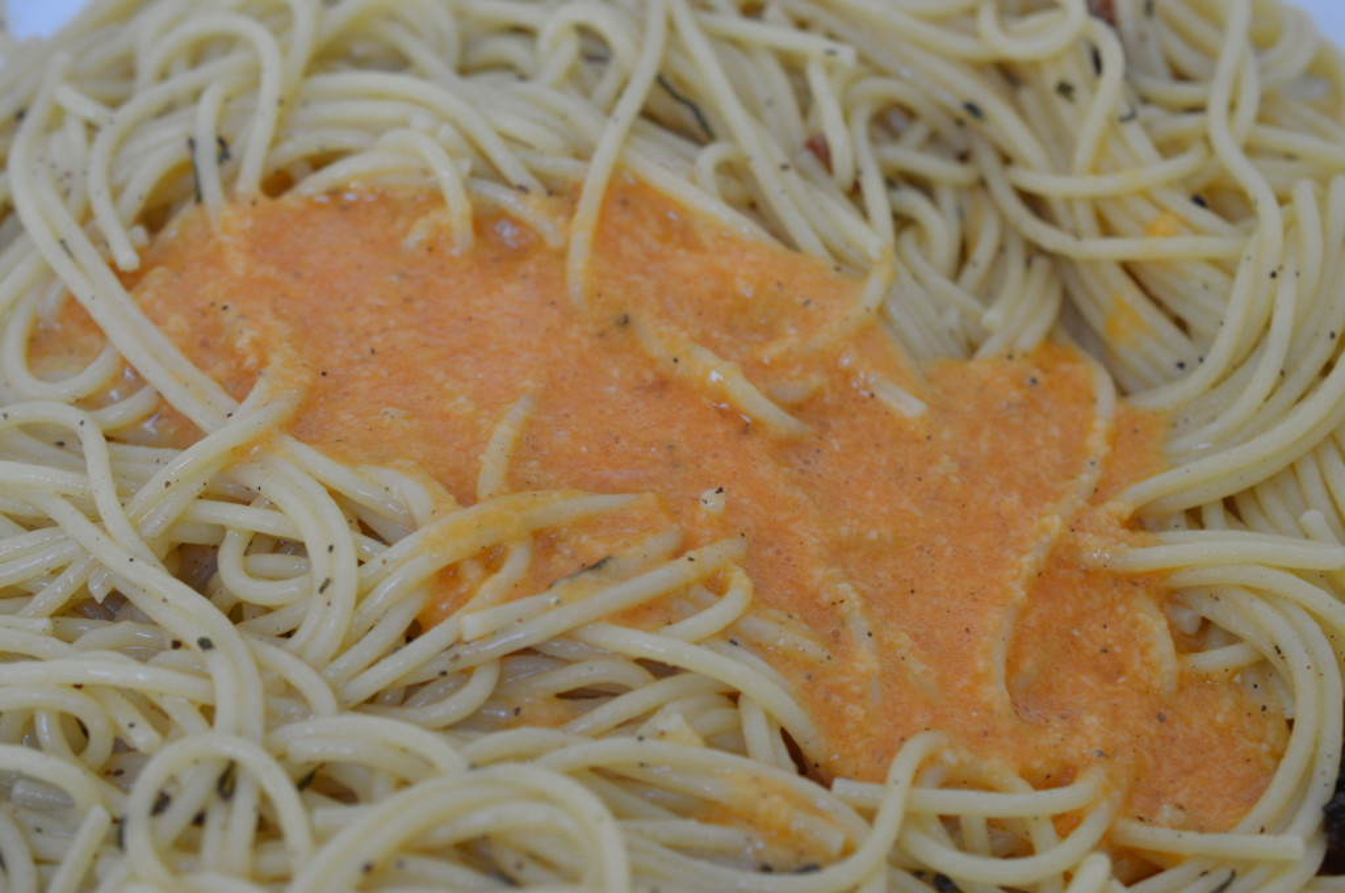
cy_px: 446
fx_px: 2239
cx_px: 672
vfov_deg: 22.6
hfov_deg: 33.4
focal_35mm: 60
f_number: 4.5
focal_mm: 40
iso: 400
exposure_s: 1/80
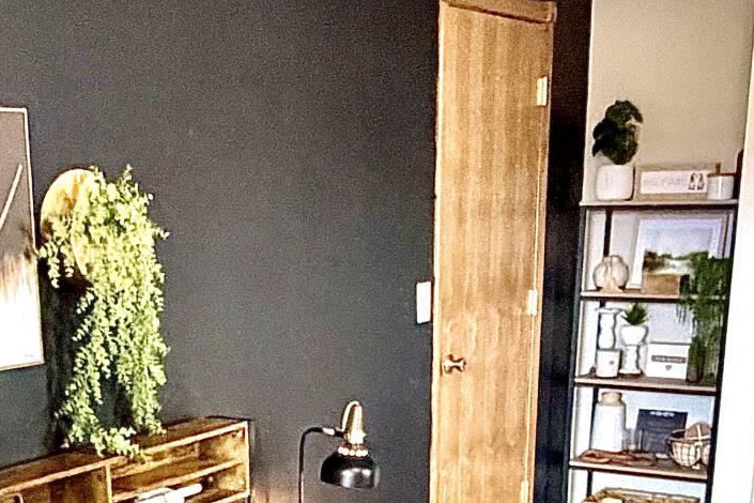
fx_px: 1298
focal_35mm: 62
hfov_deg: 32.1
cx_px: 258
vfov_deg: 20.2
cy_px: 643
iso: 800
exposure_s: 1/60
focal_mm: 2.22
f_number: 2.2
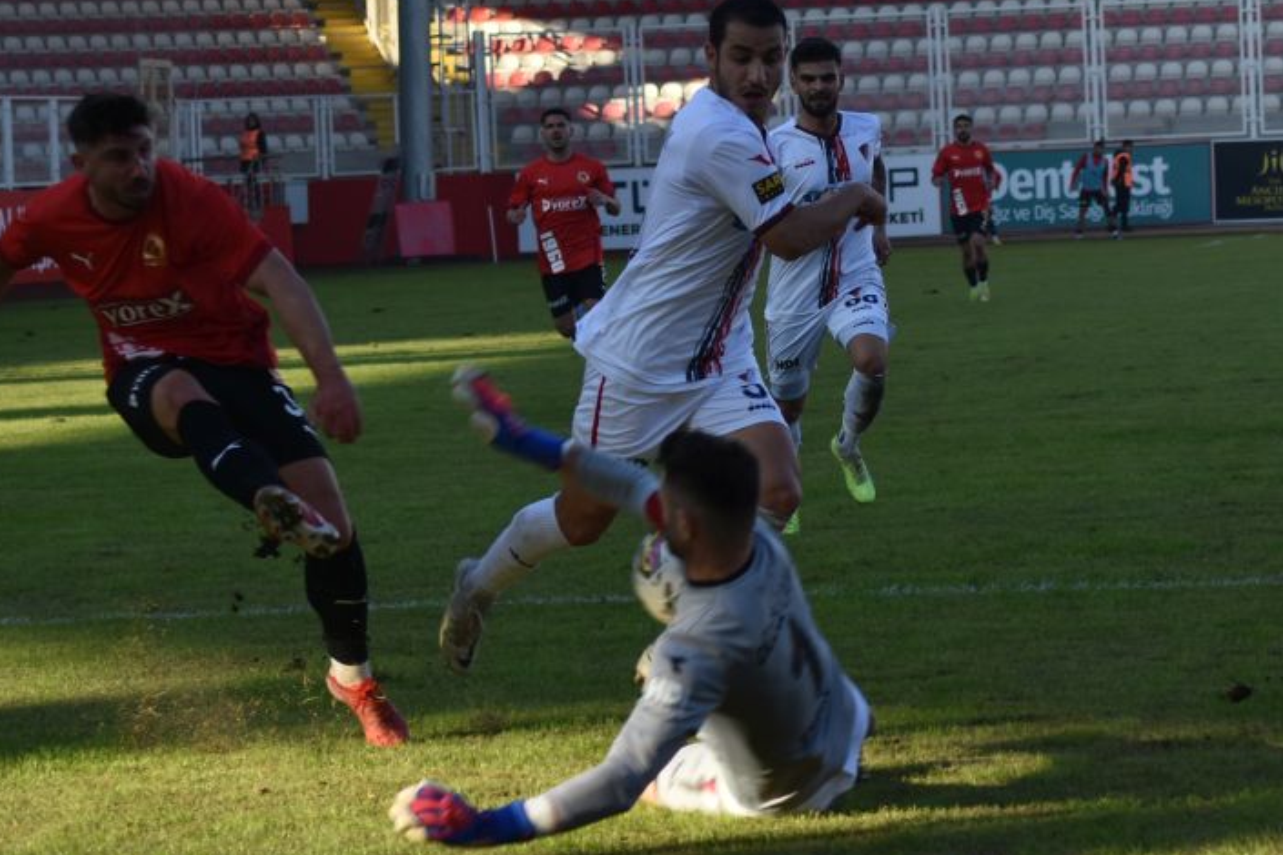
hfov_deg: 12.7
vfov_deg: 8.5
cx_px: 417
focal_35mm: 161
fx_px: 5737
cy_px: 488
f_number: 5
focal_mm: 70
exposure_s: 1/400
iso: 200
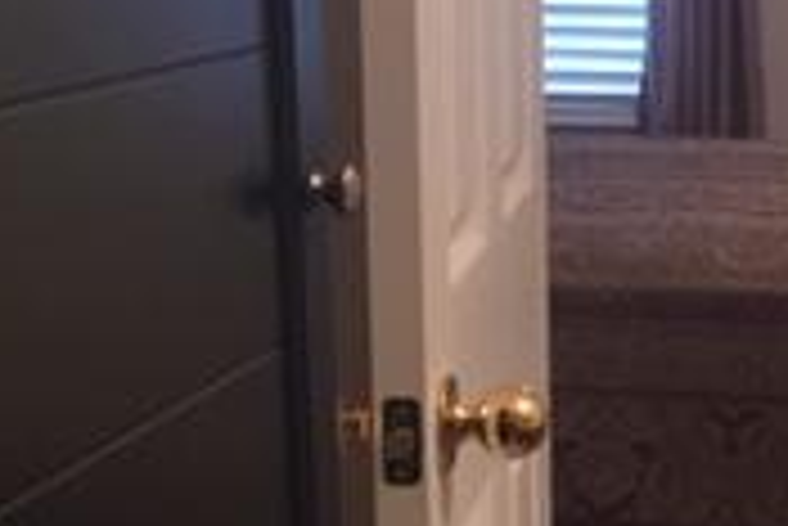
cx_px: 883
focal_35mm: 110
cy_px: 283
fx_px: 2410
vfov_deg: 12.5
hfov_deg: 17.9
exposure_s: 1/30
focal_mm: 4.15
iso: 50
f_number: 2.2
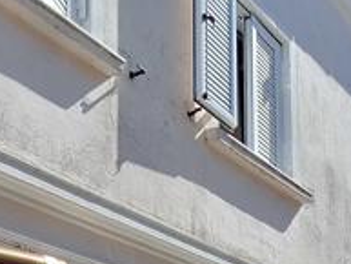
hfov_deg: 26.8
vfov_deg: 19.2
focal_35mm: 69
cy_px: 373
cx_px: 338
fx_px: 700
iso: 40
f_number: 2.2
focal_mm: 1.74
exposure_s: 1/2660
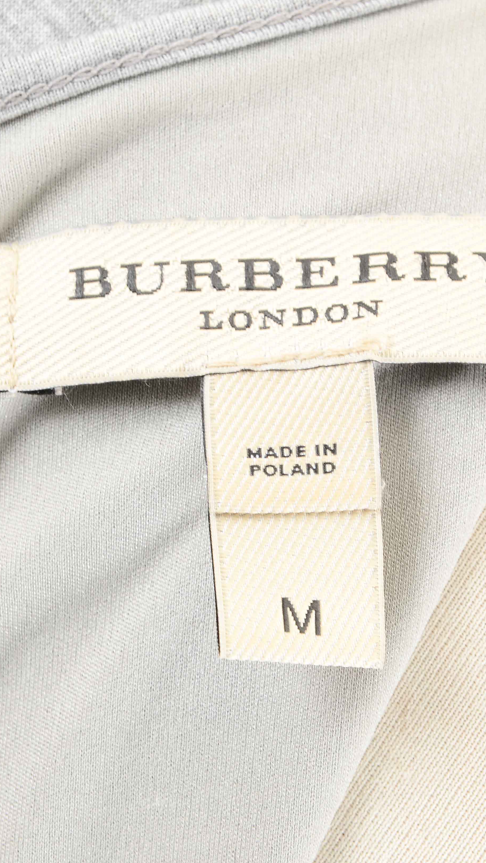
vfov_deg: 8.7
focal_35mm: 249
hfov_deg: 4.9
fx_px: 5698
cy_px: 431
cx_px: 298
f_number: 10
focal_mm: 105
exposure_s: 1/60
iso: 400
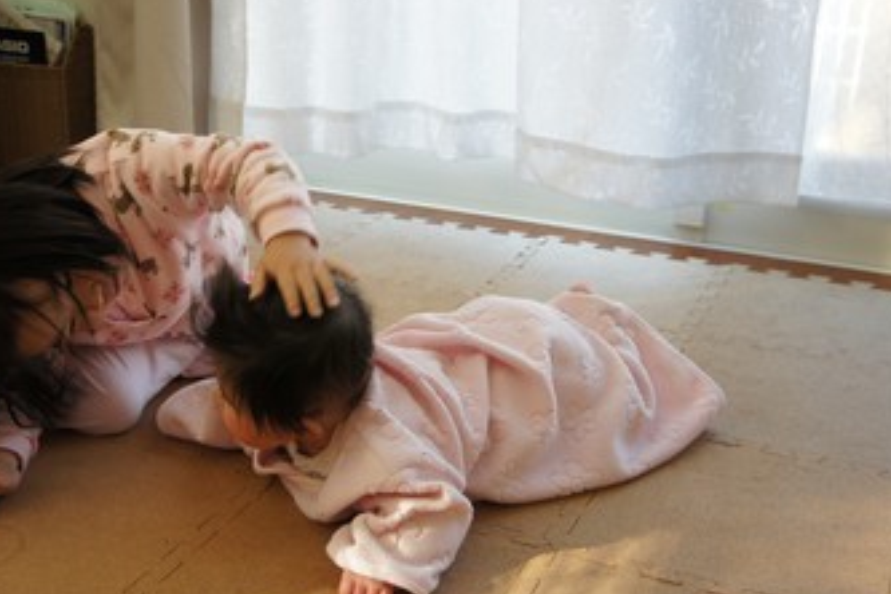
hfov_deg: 40.5
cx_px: 372
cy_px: 294
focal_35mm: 49
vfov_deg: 27.7
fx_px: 1203
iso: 200
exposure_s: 1/50
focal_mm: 27
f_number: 4
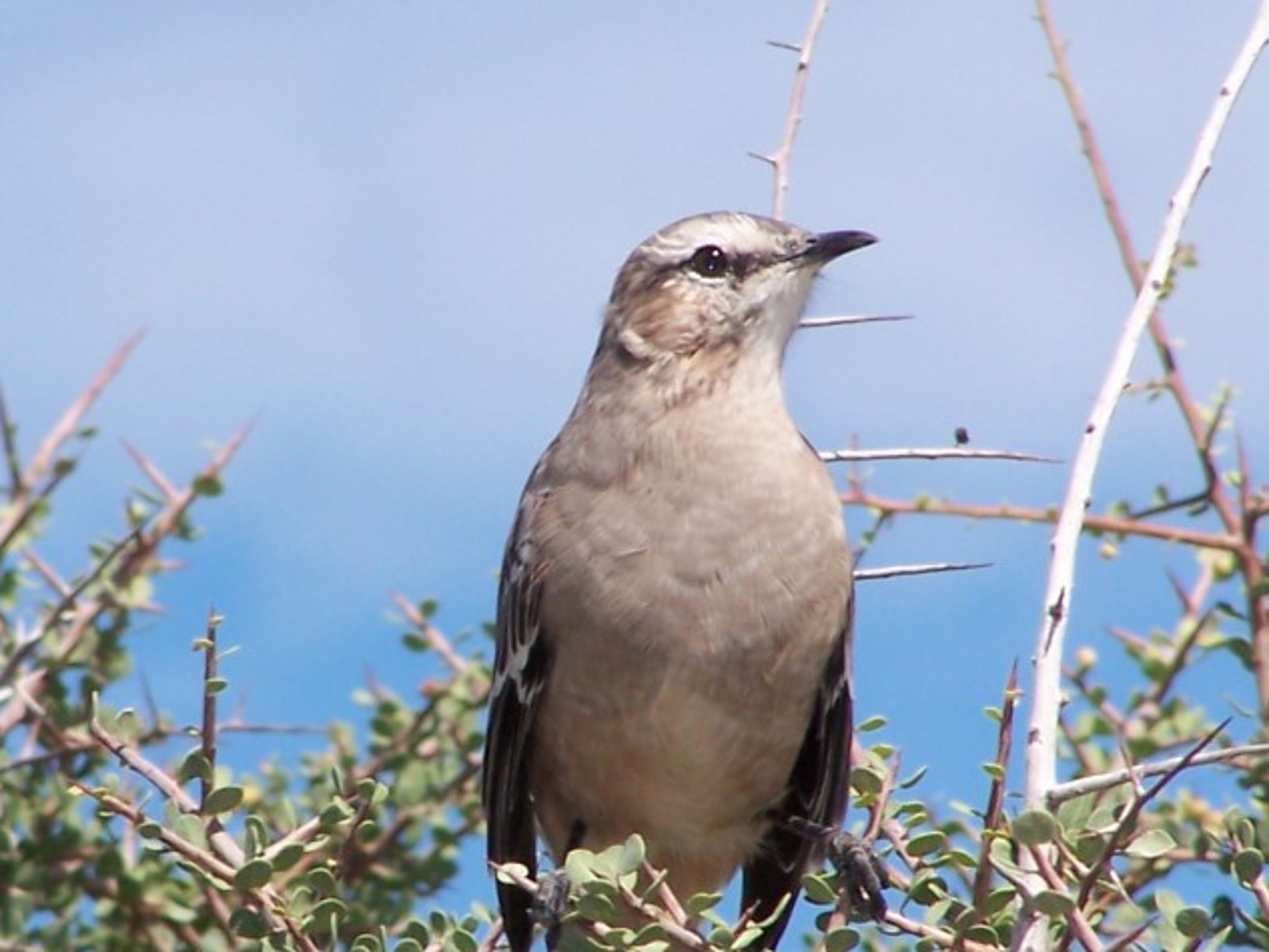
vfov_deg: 1.7
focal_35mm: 864
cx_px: 413
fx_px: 31680
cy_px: 517
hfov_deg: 2.3
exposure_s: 1/640
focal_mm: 63
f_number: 5
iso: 80
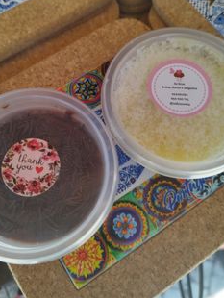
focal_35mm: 33
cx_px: 97
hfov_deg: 42.9
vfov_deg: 54.9
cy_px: 119
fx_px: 284
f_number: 1.89
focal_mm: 5.89
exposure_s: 1/224
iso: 50
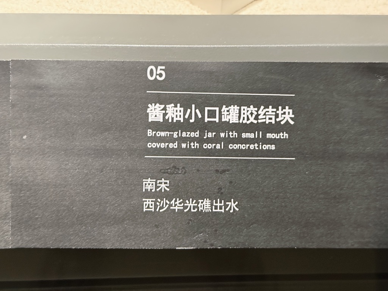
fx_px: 538
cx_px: 194
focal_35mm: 48
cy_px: 146
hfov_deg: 39.7
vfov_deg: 30.3
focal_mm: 6.76
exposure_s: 1/24
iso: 800
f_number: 1.78
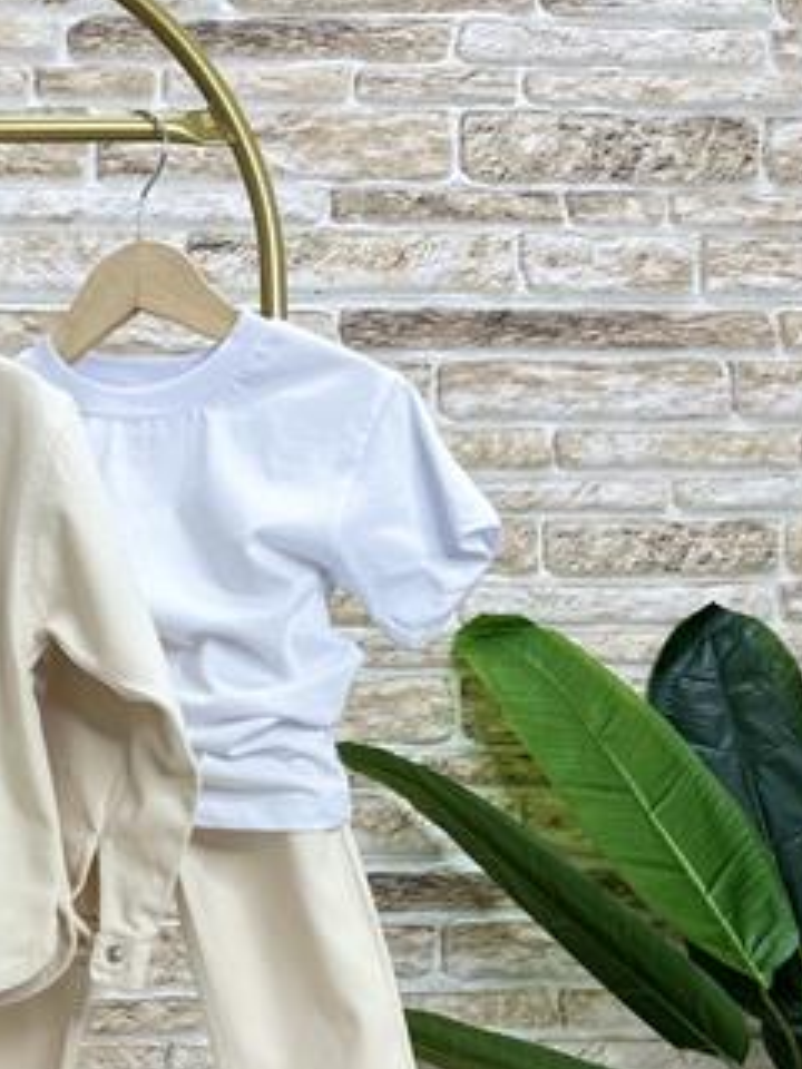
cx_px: -74
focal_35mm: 60
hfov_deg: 23.0
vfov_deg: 31.5
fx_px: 1853
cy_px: 828
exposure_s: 1/100
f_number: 1.78
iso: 64
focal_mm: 6.86
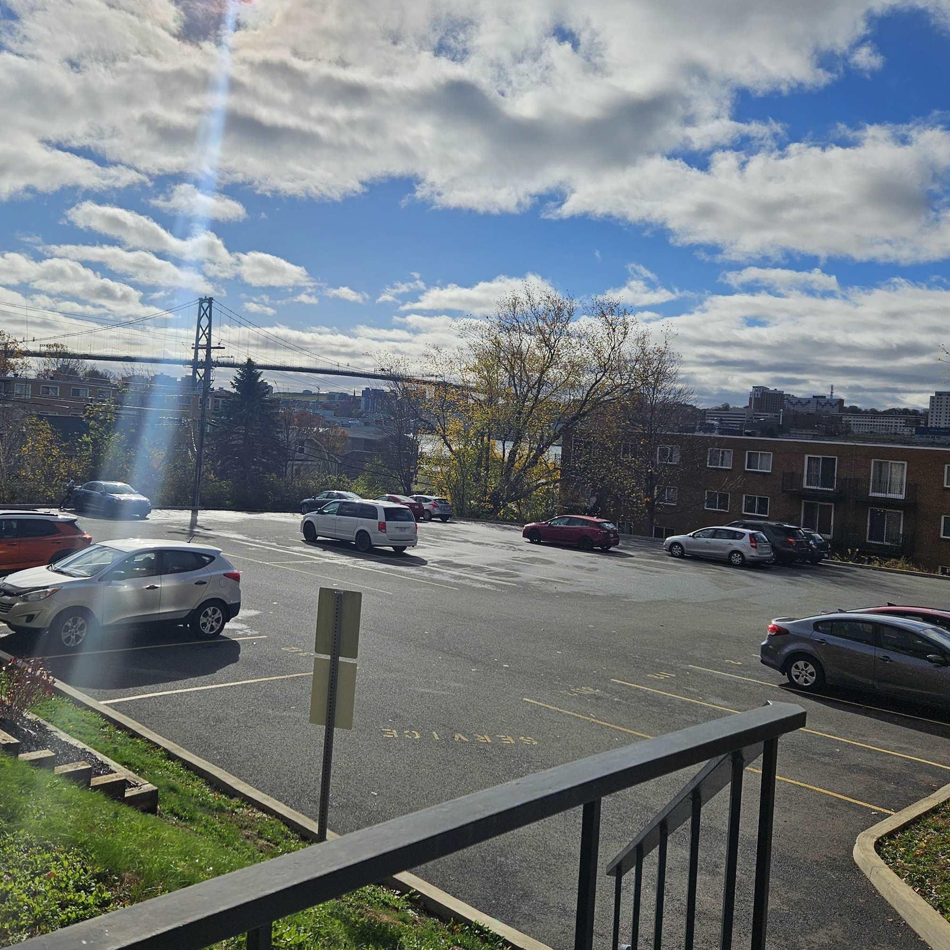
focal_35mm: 31
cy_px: 438
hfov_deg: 52.0
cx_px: 358
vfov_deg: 52.5
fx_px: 963
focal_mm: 5.4
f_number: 1.8
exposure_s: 1/9237
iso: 25
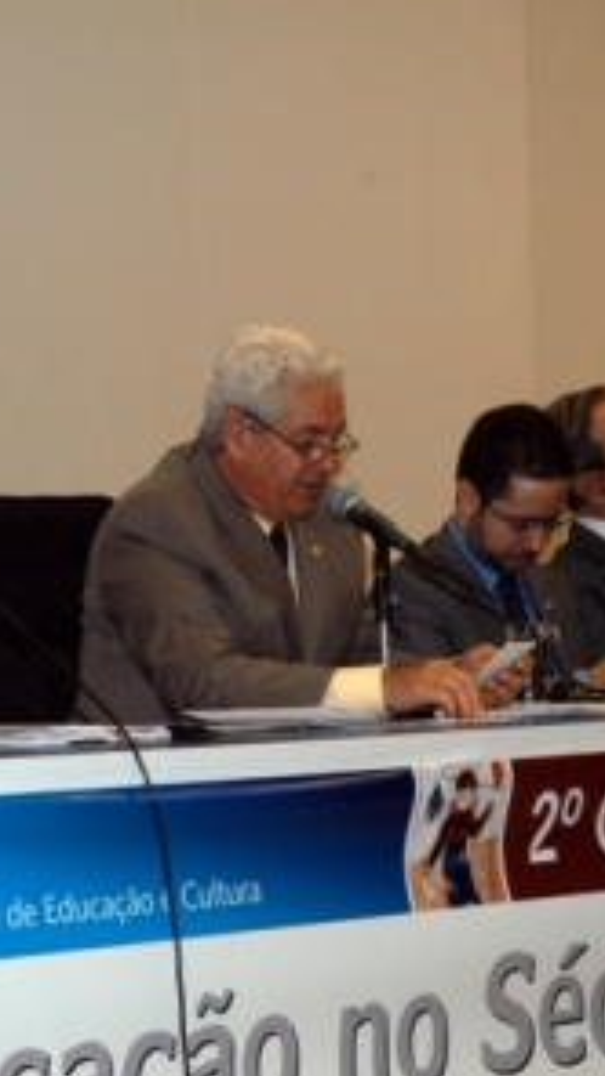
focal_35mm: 167
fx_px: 4761
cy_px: 540
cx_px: 288
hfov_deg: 7.3
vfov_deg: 12.9
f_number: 5.6
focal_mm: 70
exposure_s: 1/60
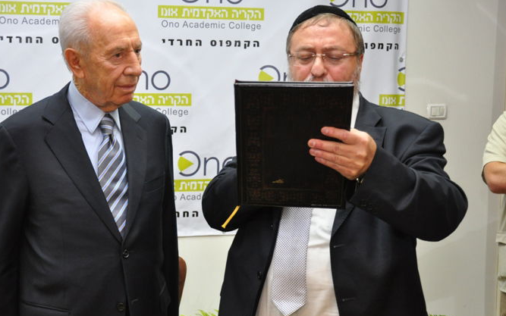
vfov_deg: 29.2
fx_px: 607
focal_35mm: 44
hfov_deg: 45.1
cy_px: 159
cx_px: 214
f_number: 4
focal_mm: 24
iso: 800
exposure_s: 1/60
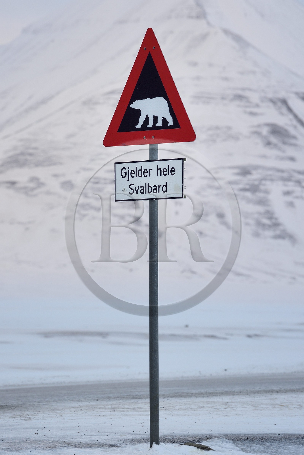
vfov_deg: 12.8
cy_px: 228
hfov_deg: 8.6
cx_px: 152
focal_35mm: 160
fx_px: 2027
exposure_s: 1/250
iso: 400
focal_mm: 160
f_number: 7.1
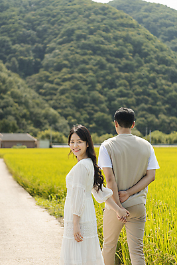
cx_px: 88
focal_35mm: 70
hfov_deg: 19.5
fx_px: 516
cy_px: 132
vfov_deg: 28.8
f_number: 3.2
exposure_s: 1/2000
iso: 200
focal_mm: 70
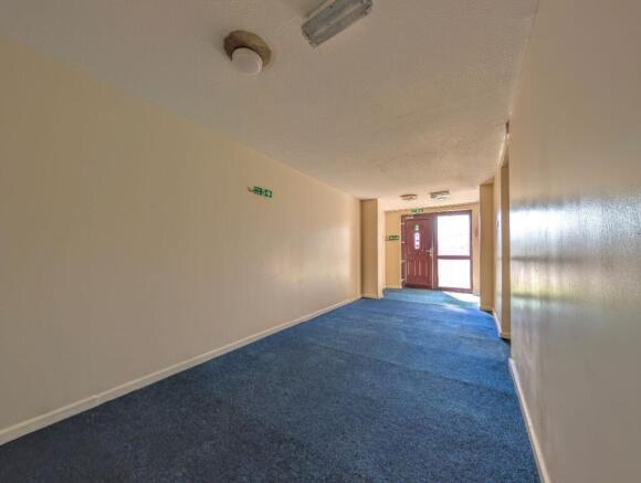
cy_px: 242
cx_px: 320
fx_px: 223
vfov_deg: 94.7
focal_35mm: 12
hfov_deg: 110.4
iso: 62
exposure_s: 1/172
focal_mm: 2.02
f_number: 1.7
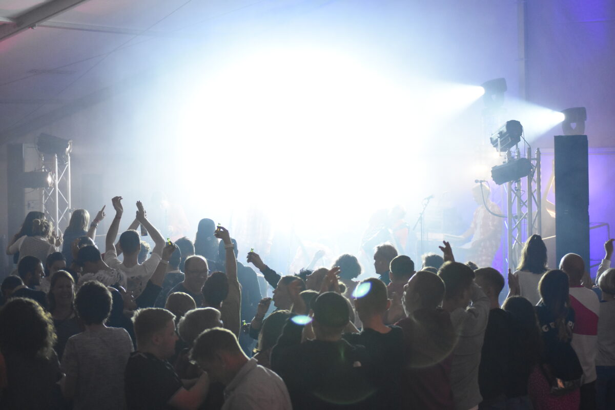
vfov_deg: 16.6
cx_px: 308
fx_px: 1409
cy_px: 205
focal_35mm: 82
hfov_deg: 24.6
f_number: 4
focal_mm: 55
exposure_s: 1/160
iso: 3200
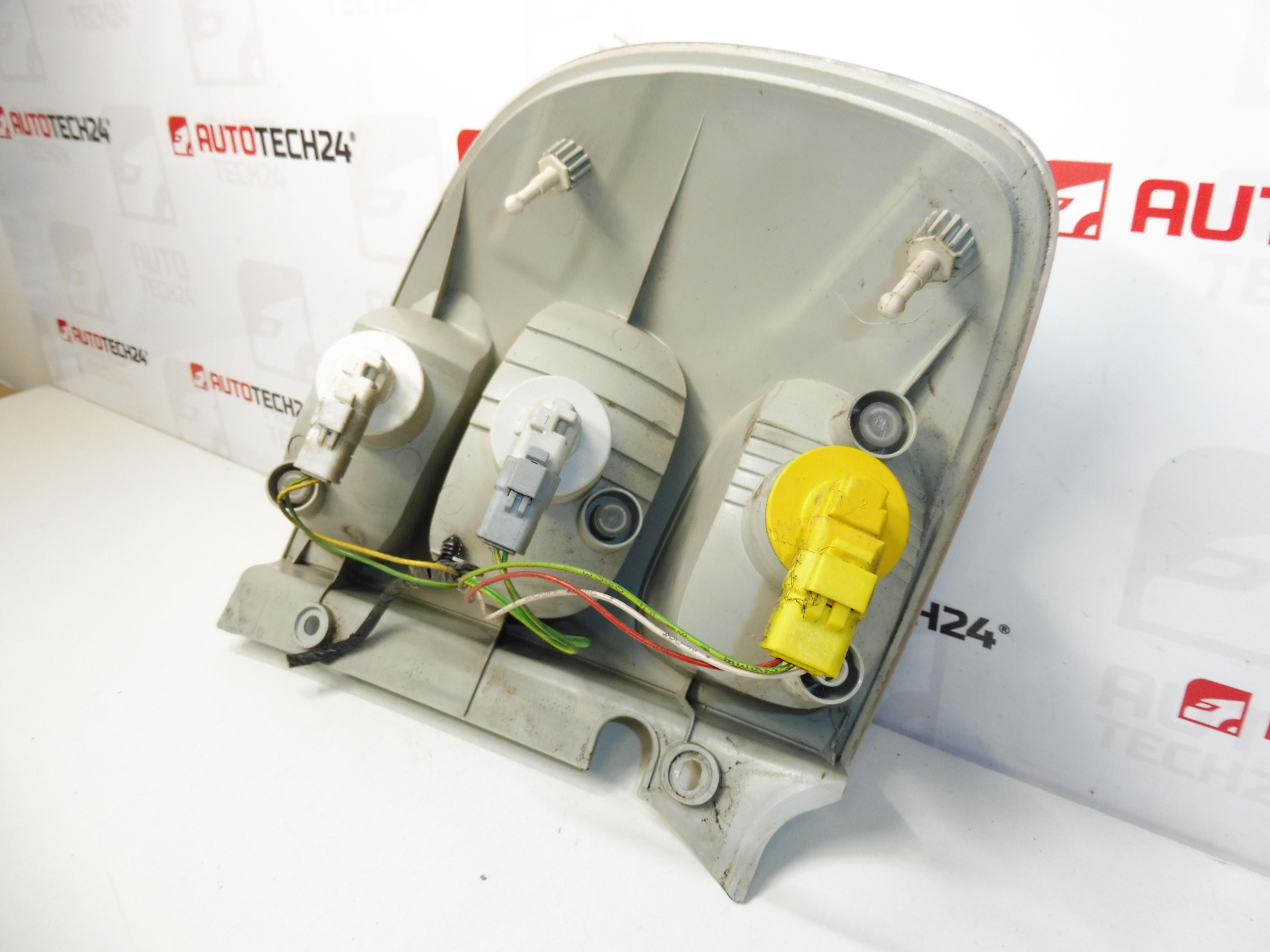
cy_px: 476
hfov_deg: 69.4
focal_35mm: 25
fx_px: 917
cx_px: 635
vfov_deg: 54.9
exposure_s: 1/60
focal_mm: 4.4
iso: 200
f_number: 3.5
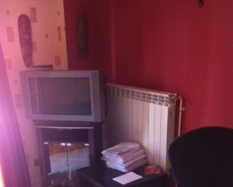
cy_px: 152
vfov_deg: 31.8
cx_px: 116
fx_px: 317
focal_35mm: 46
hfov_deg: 40.3
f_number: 2.8
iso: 320
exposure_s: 1/15
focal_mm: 3.85
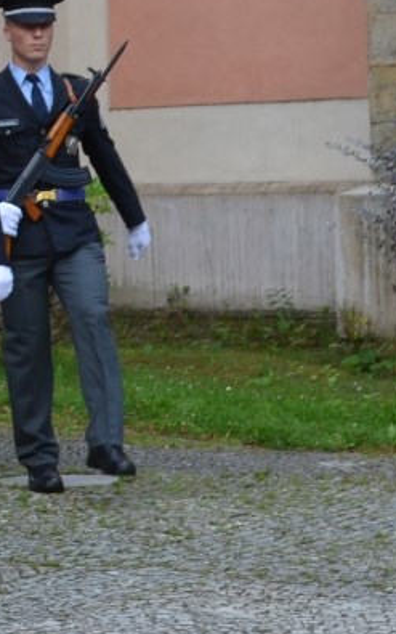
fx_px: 1916
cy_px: 320
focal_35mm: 111
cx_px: -351
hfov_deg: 10.9
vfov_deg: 18.8
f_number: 7.1
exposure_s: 1/200
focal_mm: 28
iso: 200
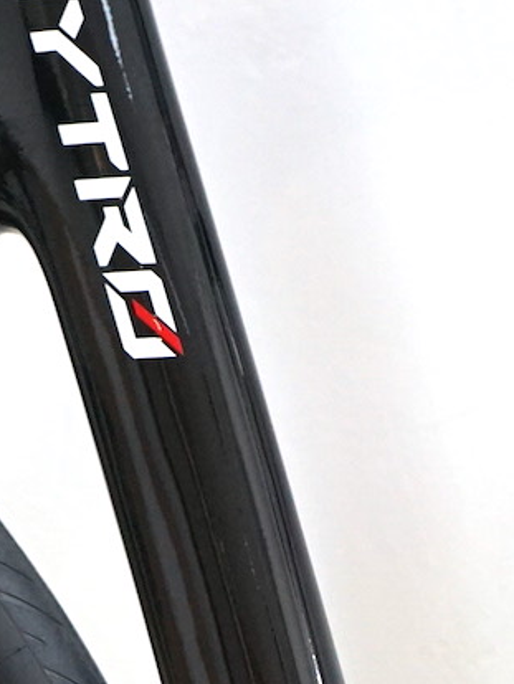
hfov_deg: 8.9
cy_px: 1069
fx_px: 3303
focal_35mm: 167
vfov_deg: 11.3
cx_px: 215
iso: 2000
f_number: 4
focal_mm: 36
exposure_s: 1/160
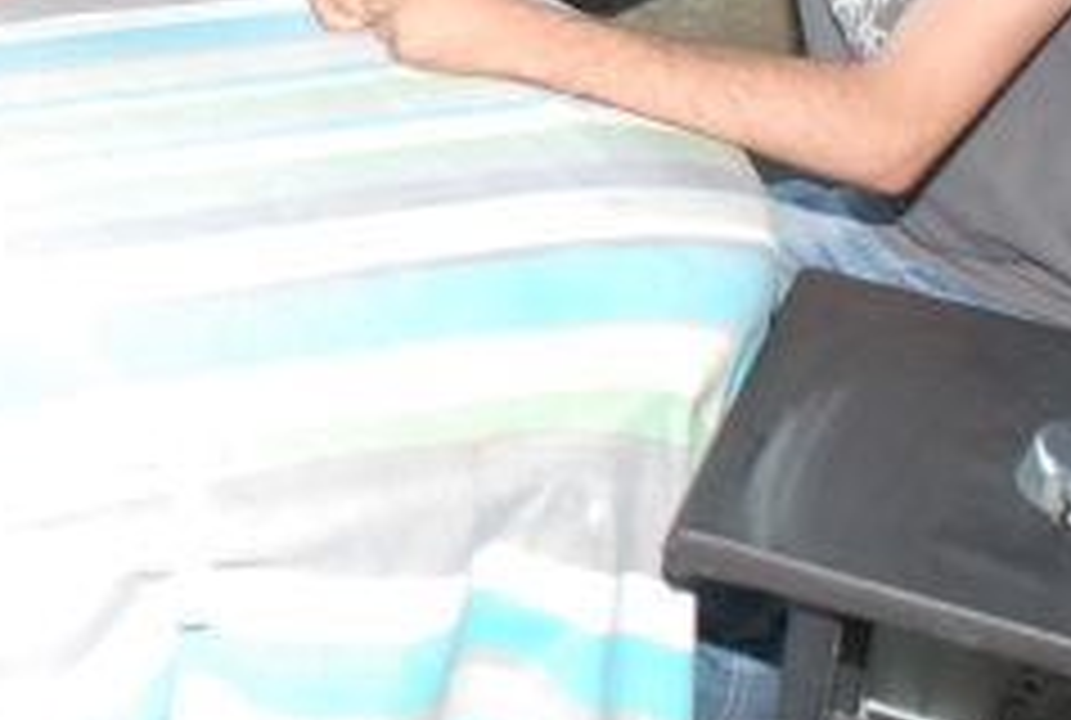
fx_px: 2893
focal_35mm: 97
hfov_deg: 20.2
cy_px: -225
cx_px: -32
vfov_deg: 13.6
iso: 1000
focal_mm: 24
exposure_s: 1/60
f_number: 7.1
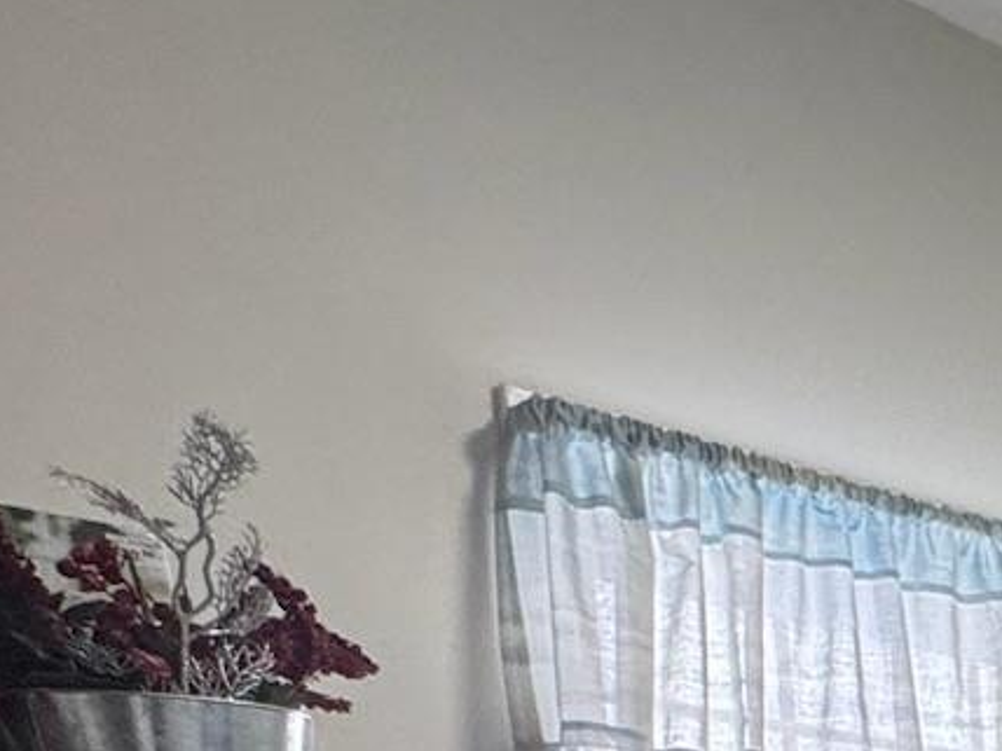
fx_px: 1939
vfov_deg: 18.1
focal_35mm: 67
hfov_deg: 18.8
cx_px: 1978
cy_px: 1284
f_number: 2.2
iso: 200
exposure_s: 1/120
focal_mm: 2.22
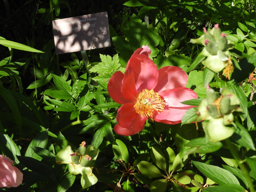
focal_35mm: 105
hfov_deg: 18.7
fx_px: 777
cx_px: 128
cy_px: 96
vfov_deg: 14.1
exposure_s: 1/400
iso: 100
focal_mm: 18.8
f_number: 4.8
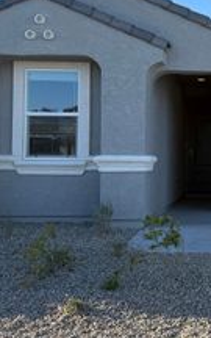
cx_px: 253
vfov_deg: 34.4
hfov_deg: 20.6
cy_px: 132
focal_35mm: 59
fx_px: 543
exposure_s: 1/1855
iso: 80
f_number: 1.78
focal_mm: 6.76
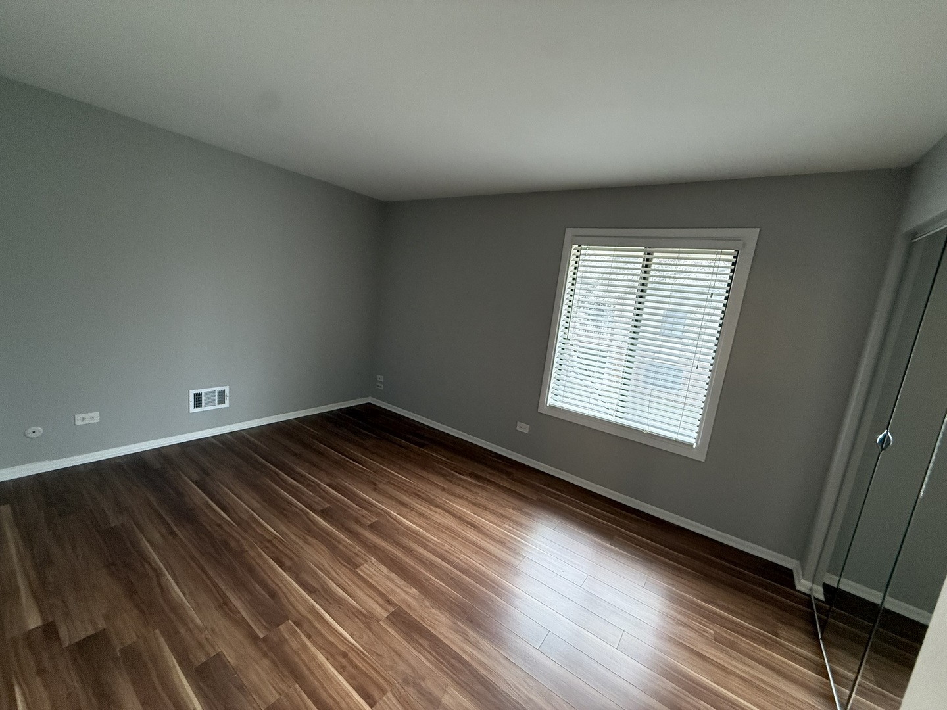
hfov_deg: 102.1
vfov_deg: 85.7
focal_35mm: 14
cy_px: 355
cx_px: 474
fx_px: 383
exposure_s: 1/120
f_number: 2.2
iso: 400
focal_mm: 2.22
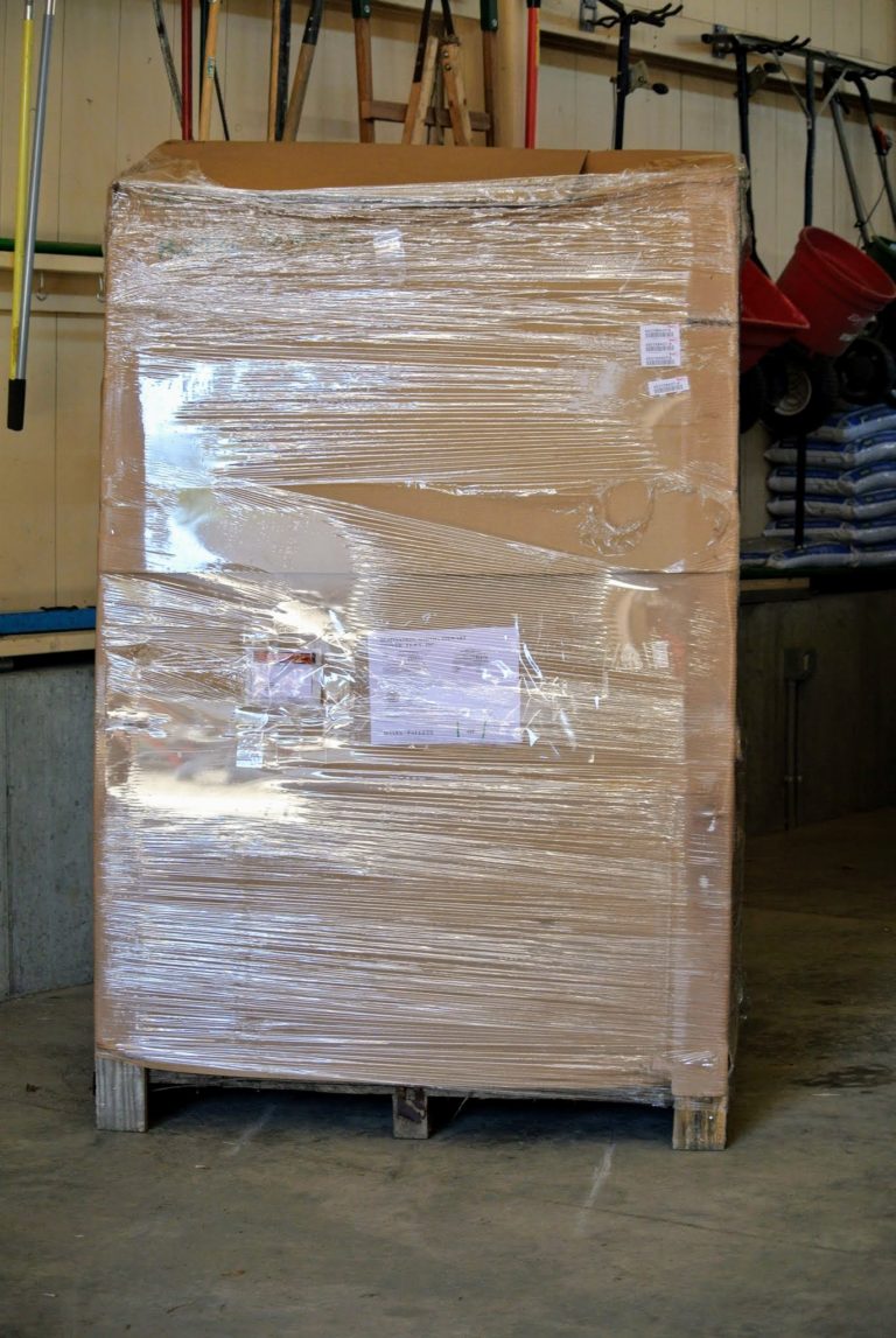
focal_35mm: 81
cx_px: 448
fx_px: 3015
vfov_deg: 25.0
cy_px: 669
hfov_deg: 16.9
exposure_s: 1/60
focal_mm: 30
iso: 200
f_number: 3.8
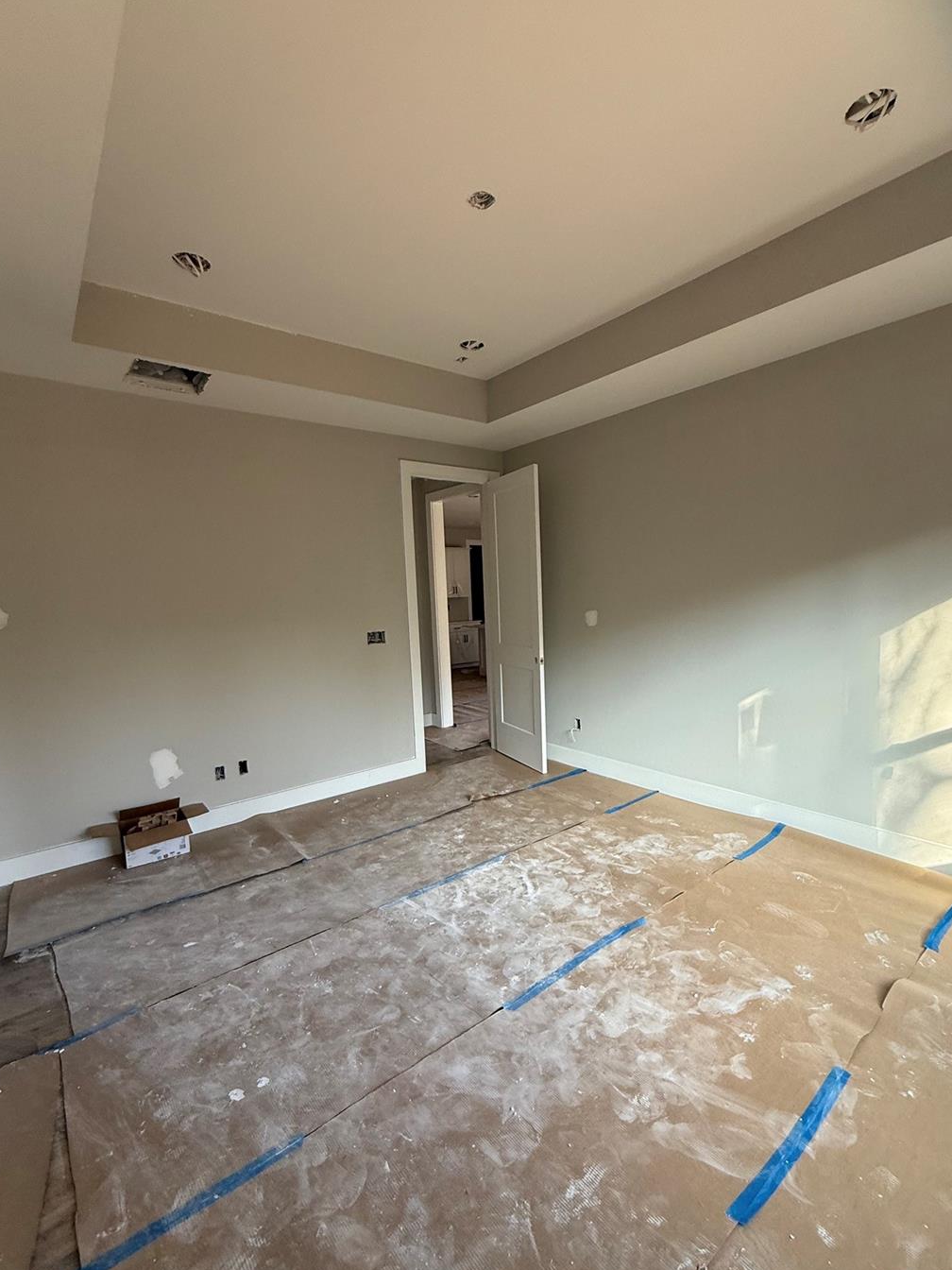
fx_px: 587
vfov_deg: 94.5
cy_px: 647
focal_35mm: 16
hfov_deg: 78.0
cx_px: 514
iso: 125
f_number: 2.2
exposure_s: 1/99
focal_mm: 2.22
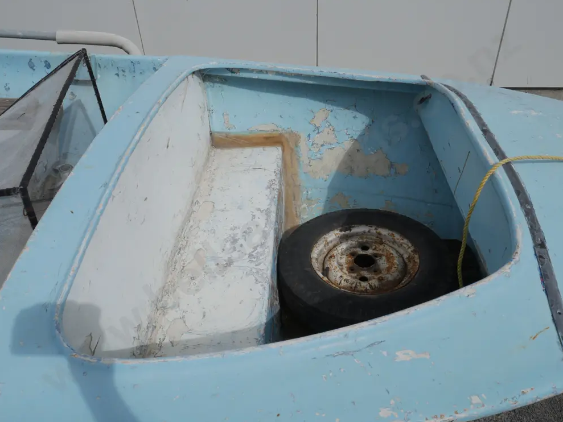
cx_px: 281
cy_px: 213
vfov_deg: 48.2
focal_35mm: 29
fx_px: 472
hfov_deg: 61.7
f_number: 11
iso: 200
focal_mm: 14
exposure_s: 1/1000
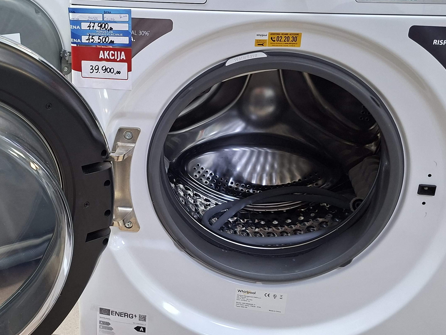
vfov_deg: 33.6
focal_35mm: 43
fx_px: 554
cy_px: 152
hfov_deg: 43.0
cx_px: 135
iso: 250
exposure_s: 1/40
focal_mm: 5.54
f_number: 1.8
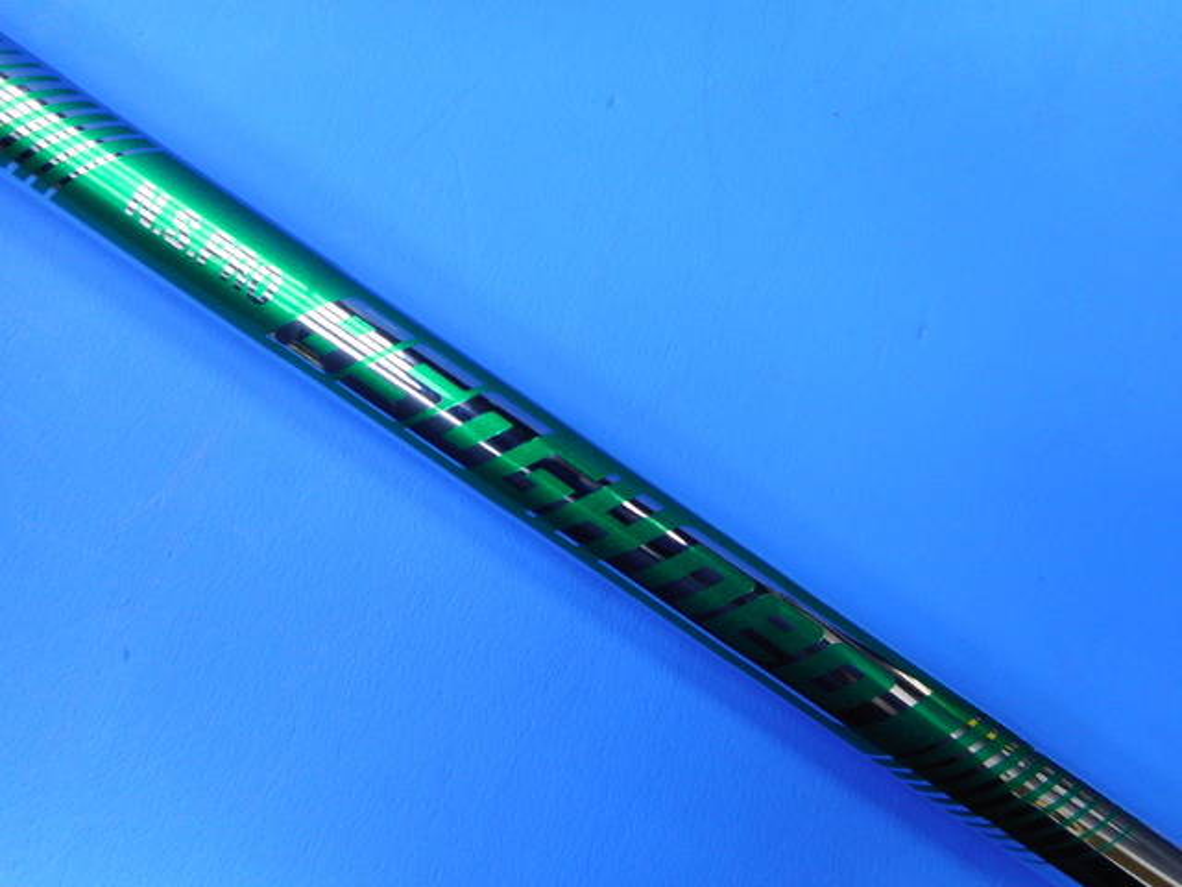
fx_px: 854
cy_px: 444
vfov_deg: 54.9
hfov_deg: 69.4
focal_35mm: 25
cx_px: 591
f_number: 3.7
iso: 110
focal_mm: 4.5
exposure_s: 1/30
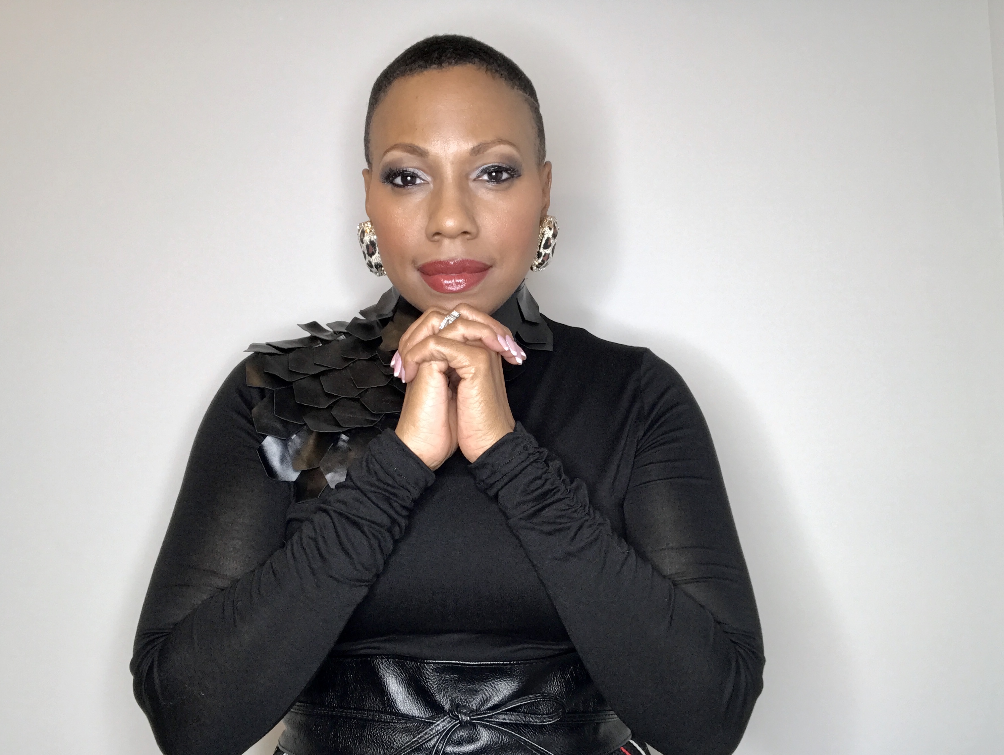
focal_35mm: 33
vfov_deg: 43.0
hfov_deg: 55.3
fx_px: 958
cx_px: 504
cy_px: 387
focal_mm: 2.87
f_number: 2.2
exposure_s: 1/30
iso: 50
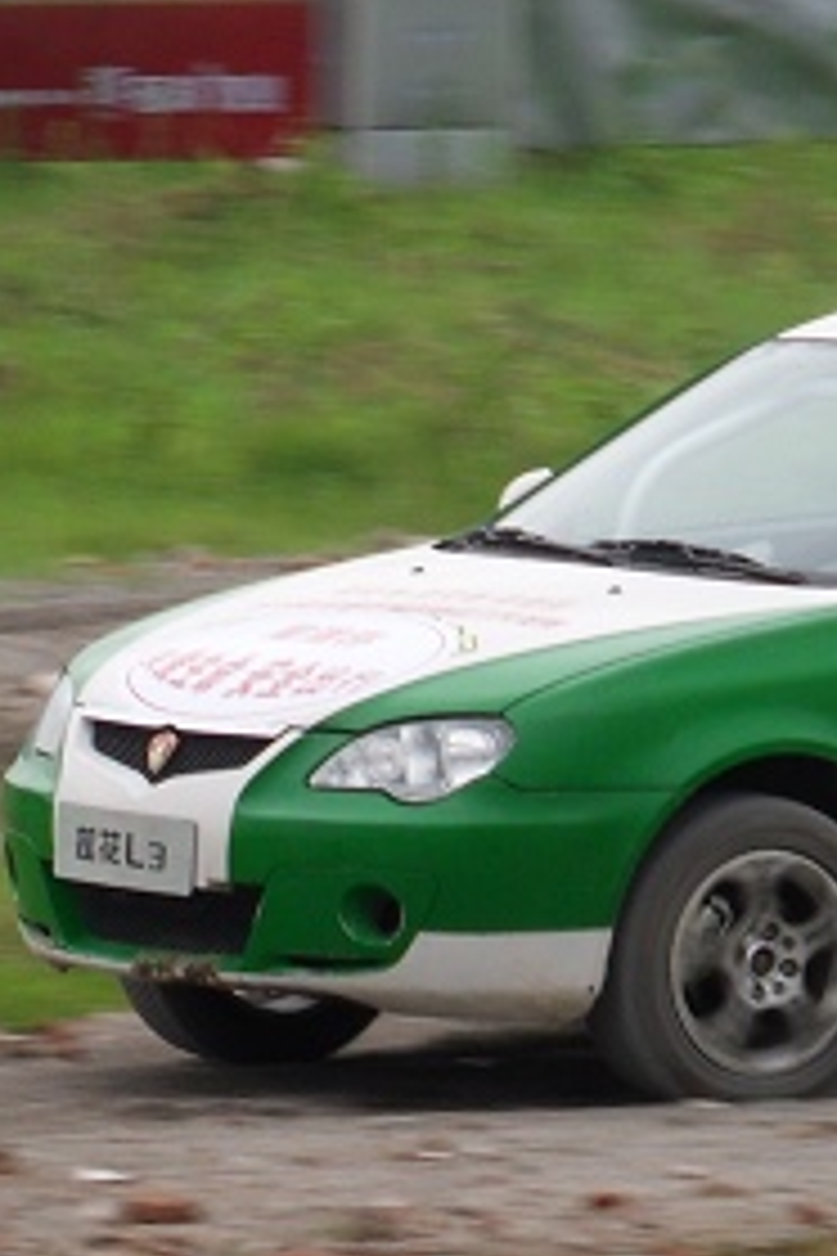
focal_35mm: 716
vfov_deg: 2.9
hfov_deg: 1.9
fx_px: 24969
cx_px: 522
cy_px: 531
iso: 80
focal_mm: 42
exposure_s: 1/180
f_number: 5.8
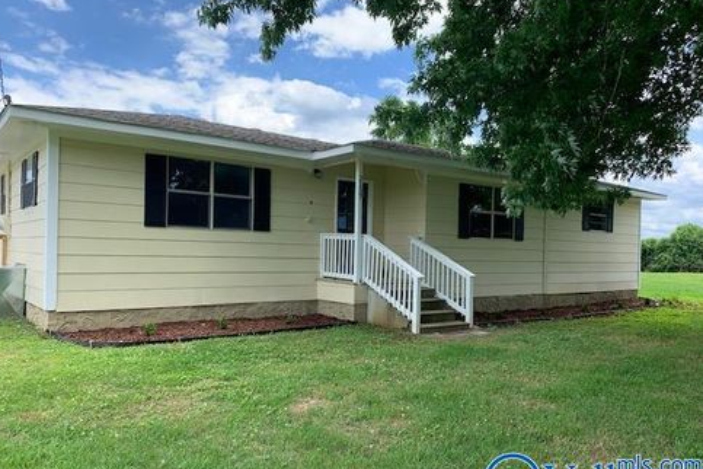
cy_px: 259
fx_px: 547
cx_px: 341
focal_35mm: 28
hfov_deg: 65.5
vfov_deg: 46.3
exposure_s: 1/962
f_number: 1.8
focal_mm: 4.25
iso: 25
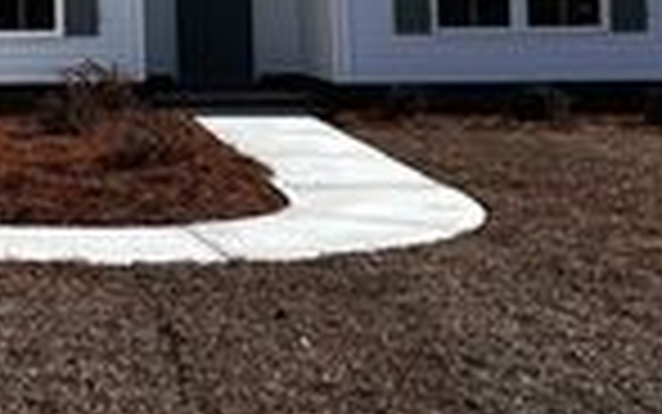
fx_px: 1697
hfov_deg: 21.0
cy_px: -110
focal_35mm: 94
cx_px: -68
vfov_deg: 13.5
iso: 50
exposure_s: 1/5076
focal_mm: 5.7
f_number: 1.5
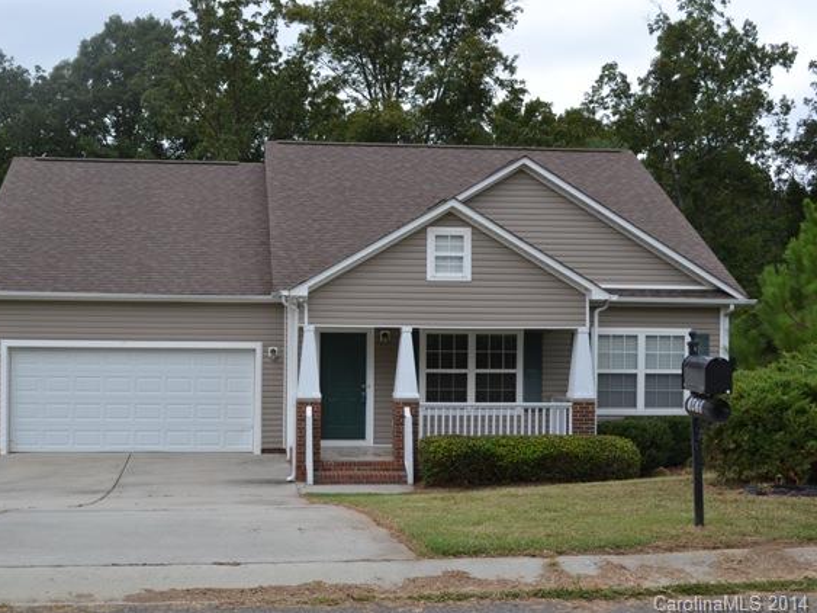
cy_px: 307
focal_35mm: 48
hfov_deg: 39.9
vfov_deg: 30.5
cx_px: 356
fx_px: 1122
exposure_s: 1/200
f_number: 7.1
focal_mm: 29
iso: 100
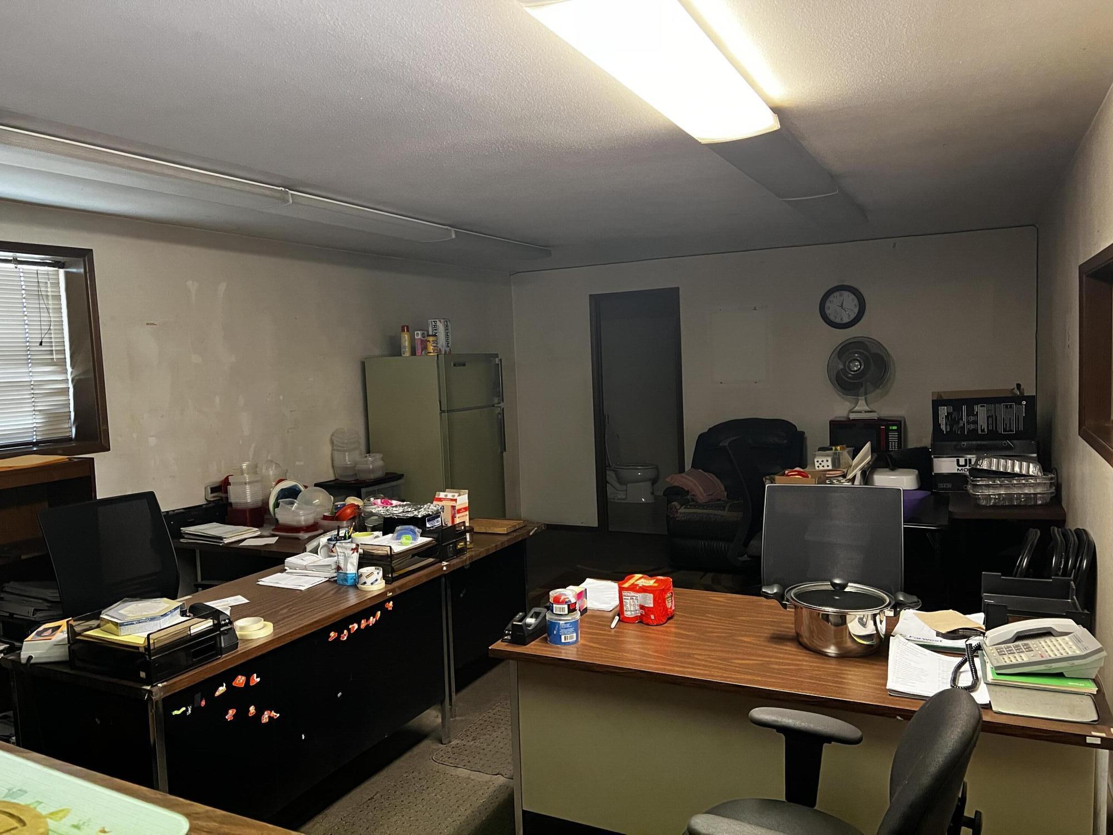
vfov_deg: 53.1
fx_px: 836
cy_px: 418
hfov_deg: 67.3
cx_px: 556
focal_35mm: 26
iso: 500
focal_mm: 5.7
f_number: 1.5
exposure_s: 1/60
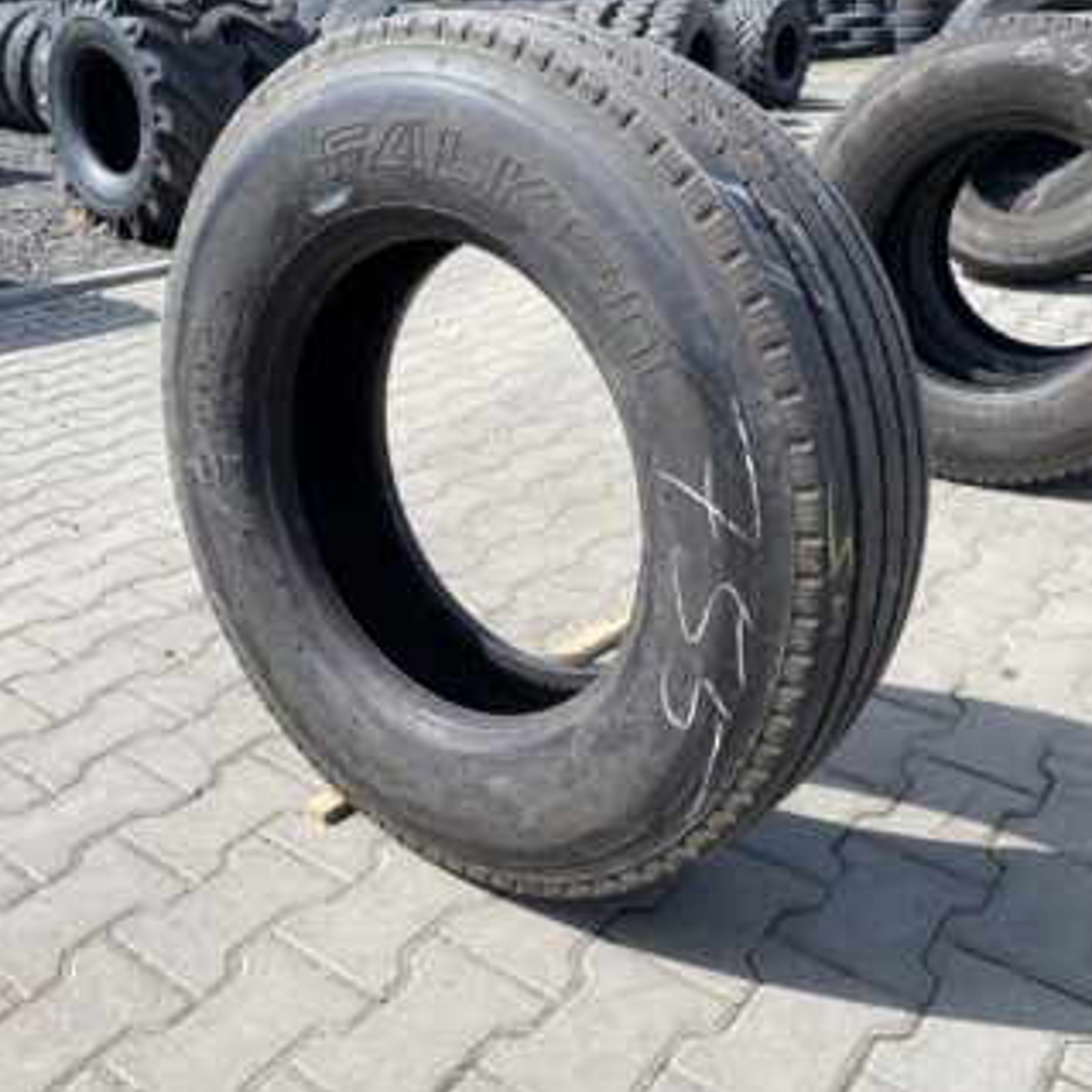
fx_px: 1106
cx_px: 568
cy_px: 543
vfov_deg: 52.5
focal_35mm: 31
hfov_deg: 52.5
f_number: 1.8
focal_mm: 4.25
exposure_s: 1/1522
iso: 32
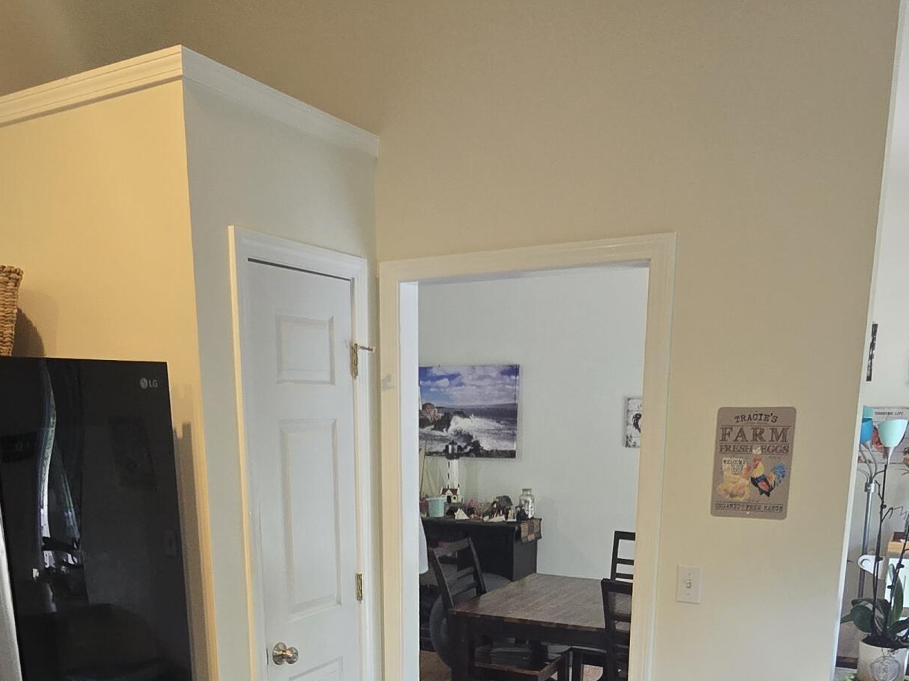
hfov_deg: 56.6
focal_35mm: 32
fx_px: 840
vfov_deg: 39.8
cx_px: 386
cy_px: 653
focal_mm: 2.2
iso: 250
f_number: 2.2
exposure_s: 1/60
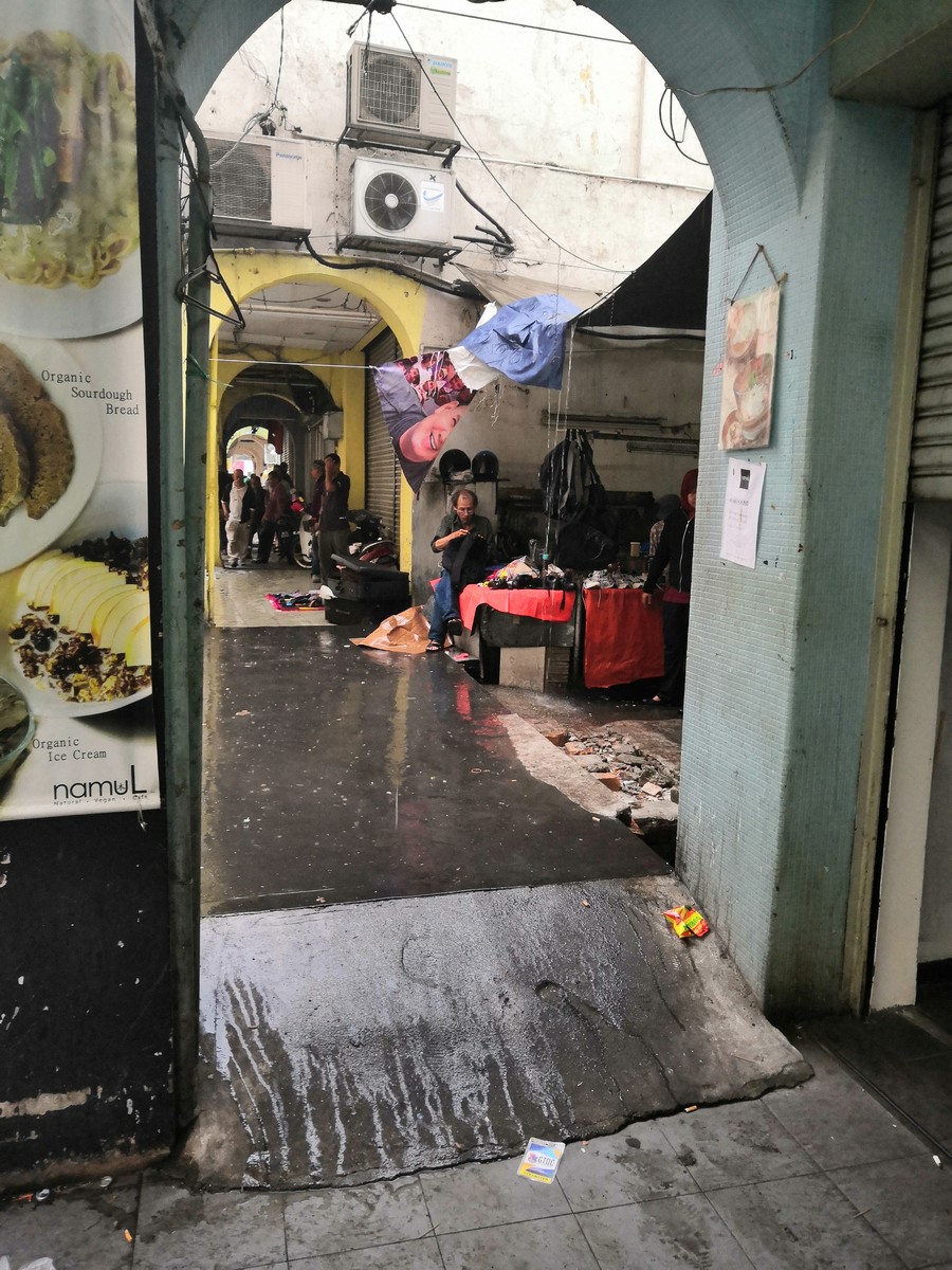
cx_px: 476
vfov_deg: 65.3
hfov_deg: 51.4
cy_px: 635
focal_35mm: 27
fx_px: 990
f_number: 1.8
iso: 320
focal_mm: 3.95
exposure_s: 1/33.3
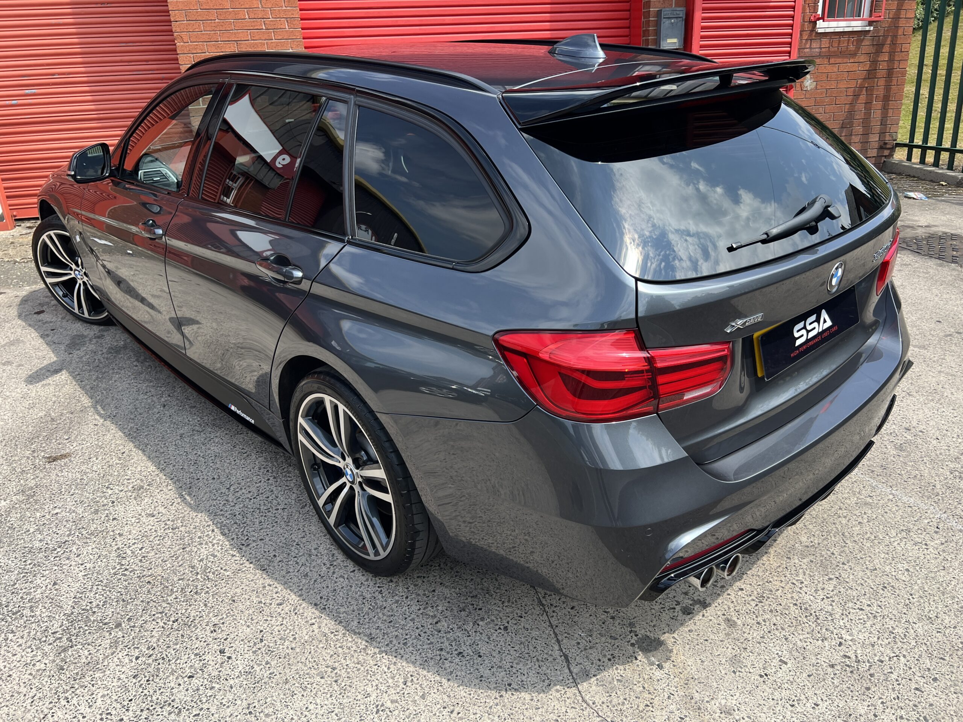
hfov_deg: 67.3
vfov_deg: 53.1
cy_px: 361
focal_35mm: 26
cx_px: 482
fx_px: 723
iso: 50
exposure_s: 1/1266
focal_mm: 5.7
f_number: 1.5
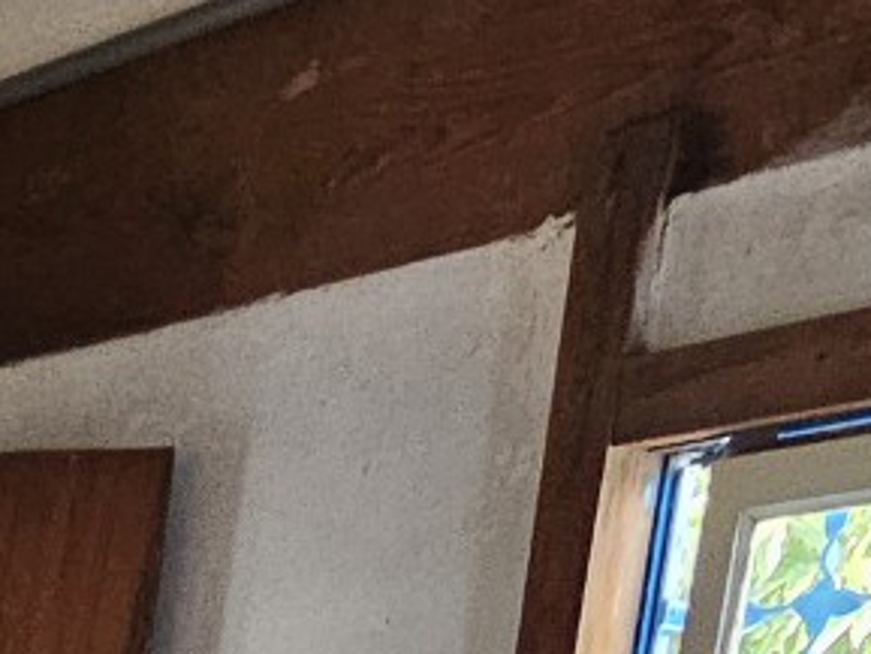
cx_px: -464
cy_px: 2113
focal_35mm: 90
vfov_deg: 10.2
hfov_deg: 18.9
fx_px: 2266
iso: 400
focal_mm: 2.2
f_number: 2.2
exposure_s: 1/60
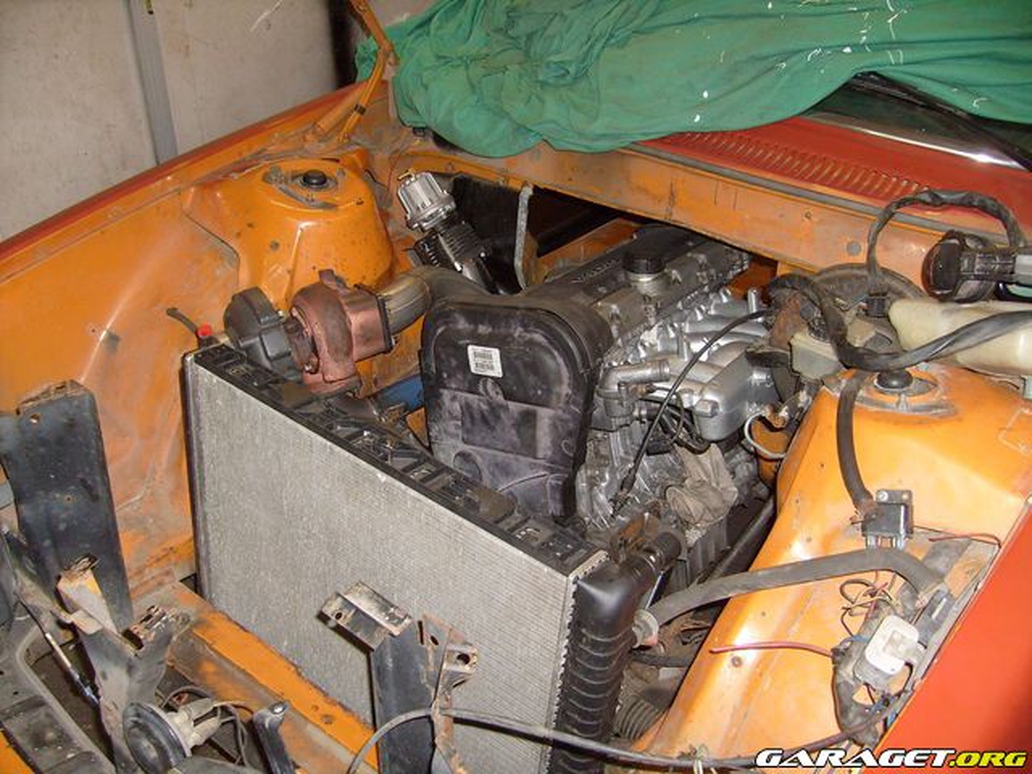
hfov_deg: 52.6
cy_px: 387
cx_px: 516
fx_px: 1043
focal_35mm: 35
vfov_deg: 40.7
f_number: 2.8
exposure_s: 1/45
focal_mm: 5.8
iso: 100
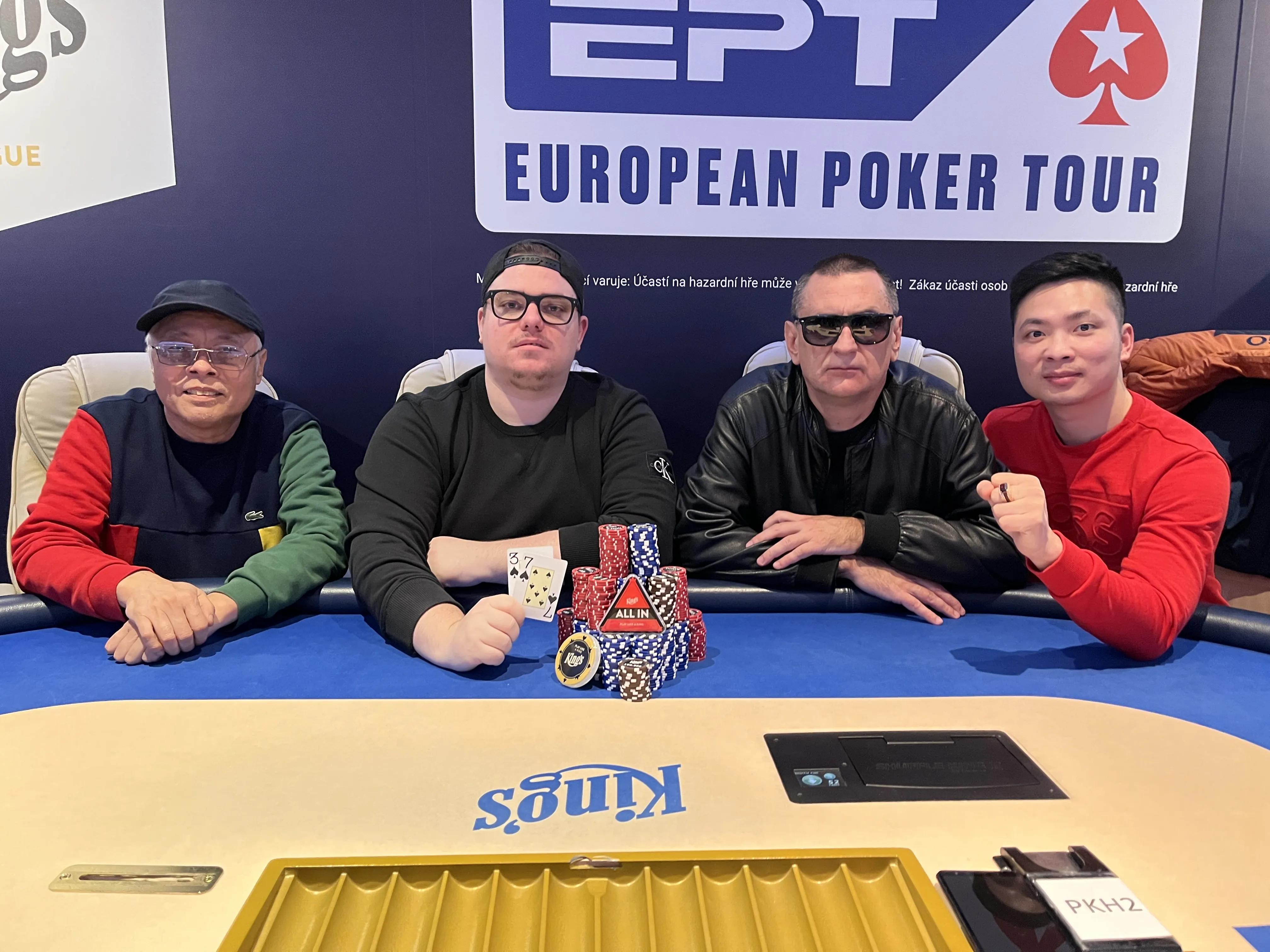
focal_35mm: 26
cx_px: 635
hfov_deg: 67.3
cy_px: 476
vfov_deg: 53.1
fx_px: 954
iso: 500
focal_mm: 5.1
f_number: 1.6
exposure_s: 1/33
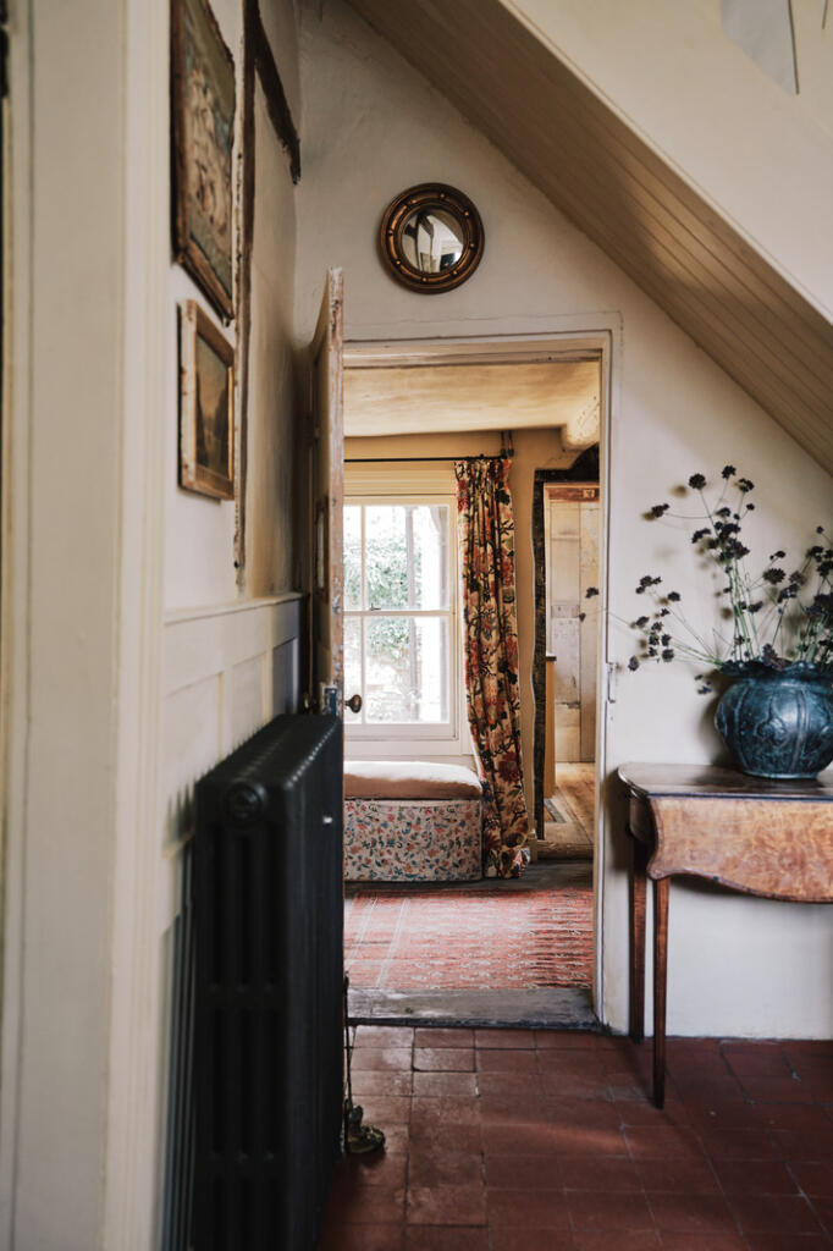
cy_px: 626
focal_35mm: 38
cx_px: 416
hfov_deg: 35.0
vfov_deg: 50.7
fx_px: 1320
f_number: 4
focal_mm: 38
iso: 800
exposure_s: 1/60
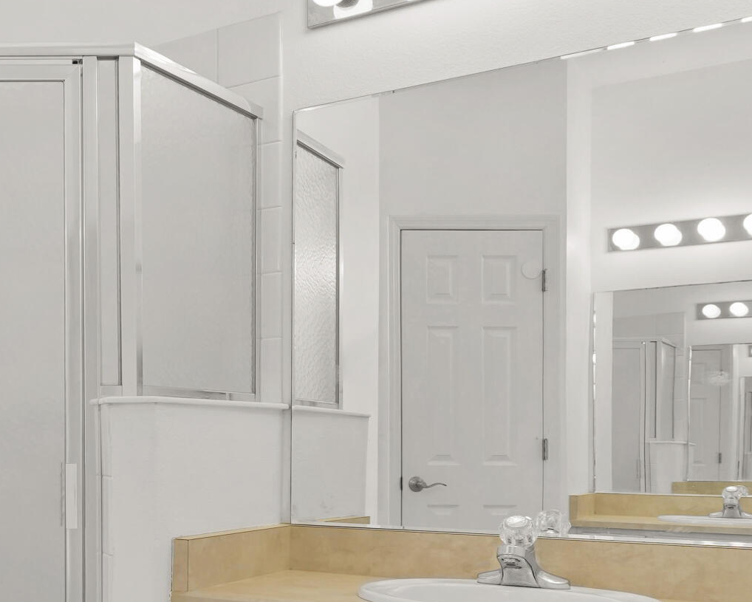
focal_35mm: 47
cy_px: 469
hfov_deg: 31.3
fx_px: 1046
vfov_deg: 31.4
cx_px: -209
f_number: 8
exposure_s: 1/4
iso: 100
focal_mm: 17
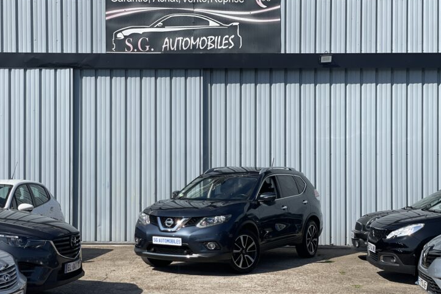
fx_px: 735
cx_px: 199
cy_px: 165
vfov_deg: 22.6
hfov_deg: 33.4
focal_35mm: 60
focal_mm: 6
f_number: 2
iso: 32
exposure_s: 1/2817
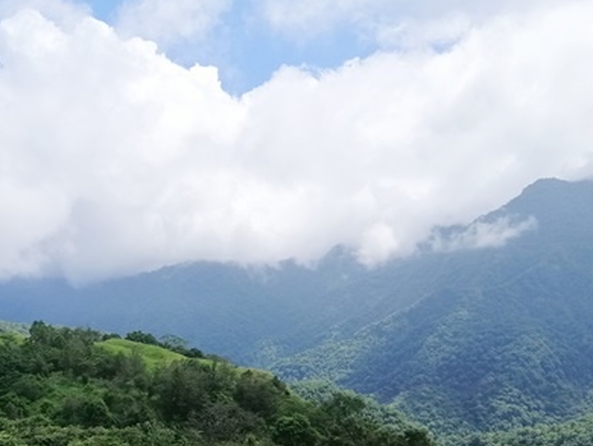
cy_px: 324
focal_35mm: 40
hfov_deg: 46.5
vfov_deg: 35.3
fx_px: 686
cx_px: 240
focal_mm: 3.81
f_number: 2.2
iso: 50
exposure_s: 1/1387
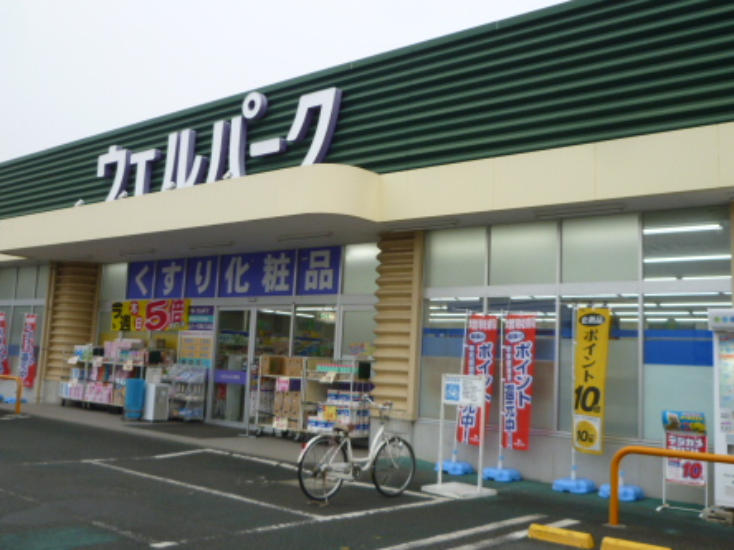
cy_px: 239
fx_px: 763
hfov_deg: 51.3
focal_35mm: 36
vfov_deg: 39.6
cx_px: 354
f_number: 2.8
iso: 80
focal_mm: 4.5
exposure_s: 1/100
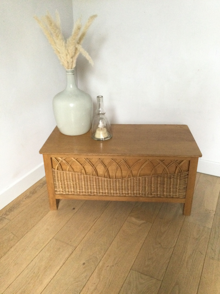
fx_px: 263
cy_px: 147
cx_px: 110
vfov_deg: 58.4
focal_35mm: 31
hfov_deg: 45.4
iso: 200
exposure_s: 1/17
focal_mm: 3.3
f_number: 2.4
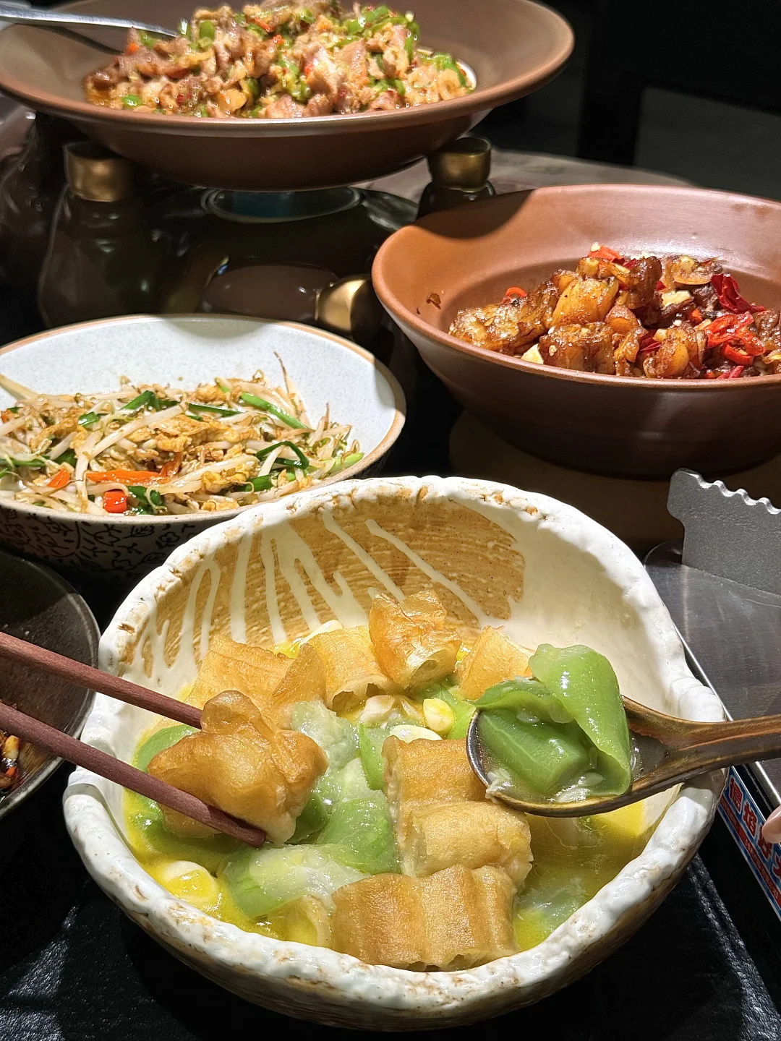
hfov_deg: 30.3
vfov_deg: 39.7
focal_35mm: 48
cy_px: 520
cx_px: 390
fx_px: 1444
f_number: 1.78
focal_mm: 6.76
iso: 50
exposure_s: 1/121
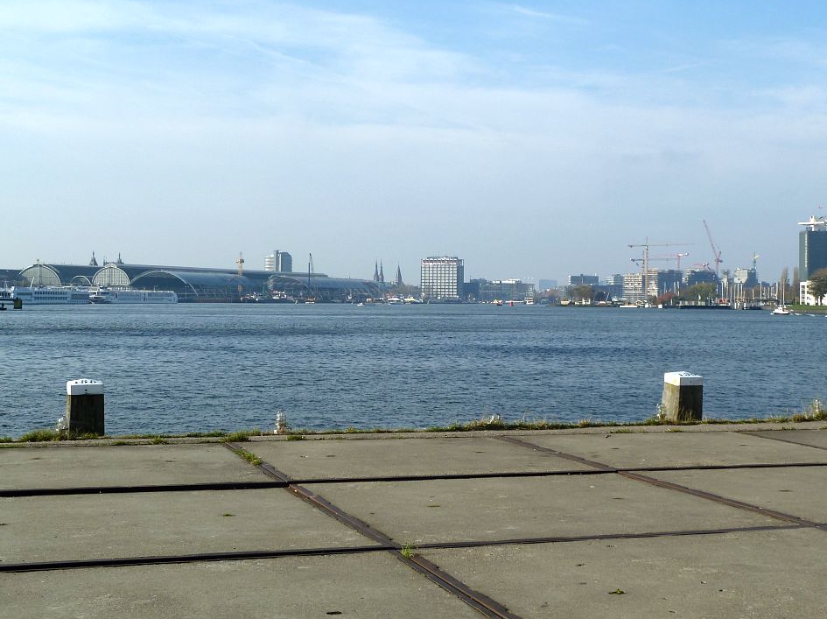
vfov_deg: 28.0
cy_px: 292
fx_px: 1241
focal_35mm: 52
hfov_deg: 36.8
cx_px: 434
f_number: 4.5
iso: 80
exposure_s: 1/400
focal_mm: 7.9
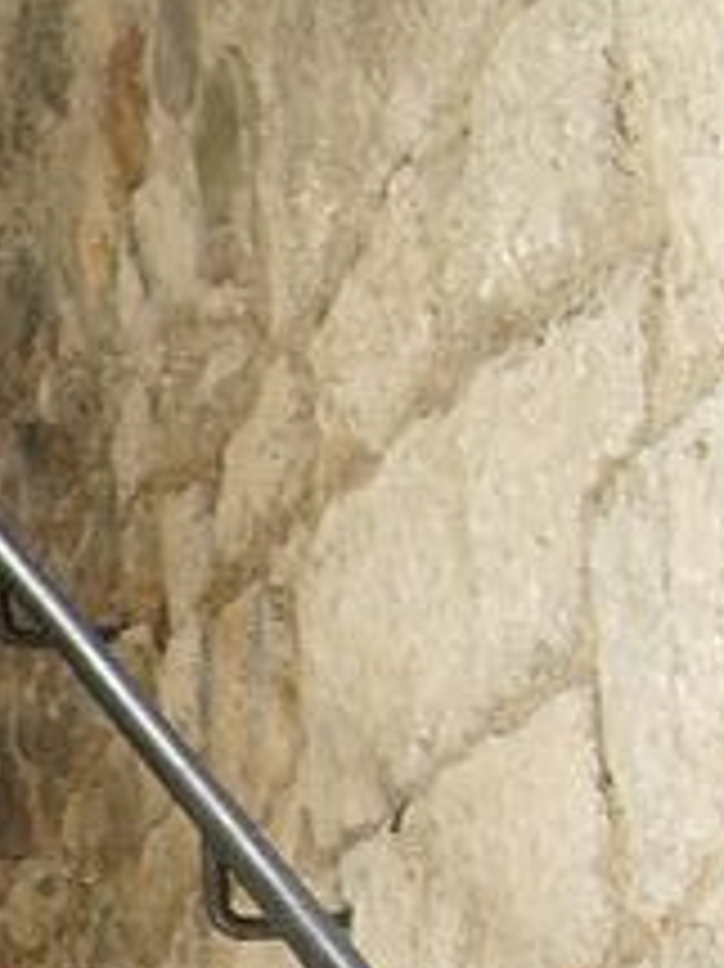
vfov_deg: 11.5
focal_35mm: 167
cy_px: 1324
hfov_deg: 8.3
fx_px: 4662
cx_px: -868
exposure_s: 1/80
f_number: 2.6
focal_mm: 5.8
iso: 100
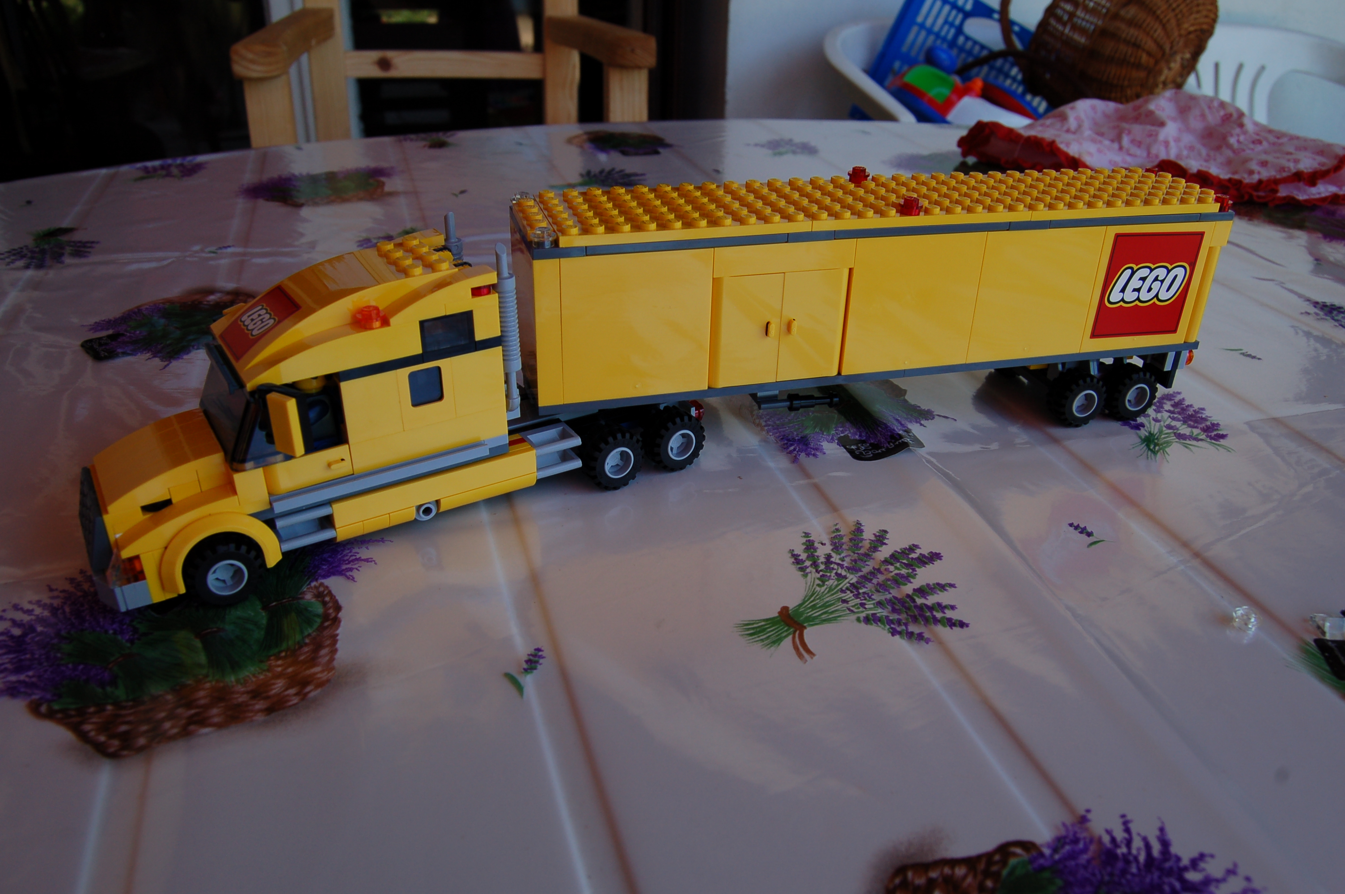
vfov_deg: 47.8
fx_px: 1008
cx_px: 672
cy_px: 447
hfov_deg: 67.4
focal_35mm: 27
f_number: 8
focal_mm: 18
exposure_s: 1/80
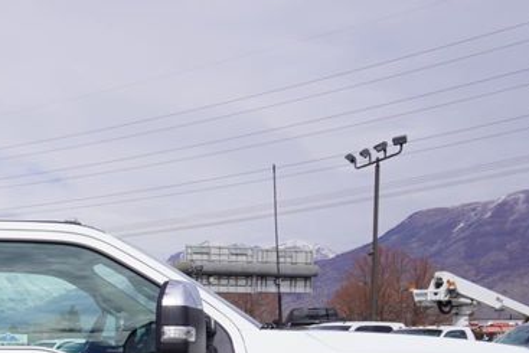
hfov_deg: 26.7
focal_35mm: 67
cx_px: -107
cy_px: 470
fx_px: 985
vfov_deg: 18.7
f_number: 10
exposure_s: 1/250
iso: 100
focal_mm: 16
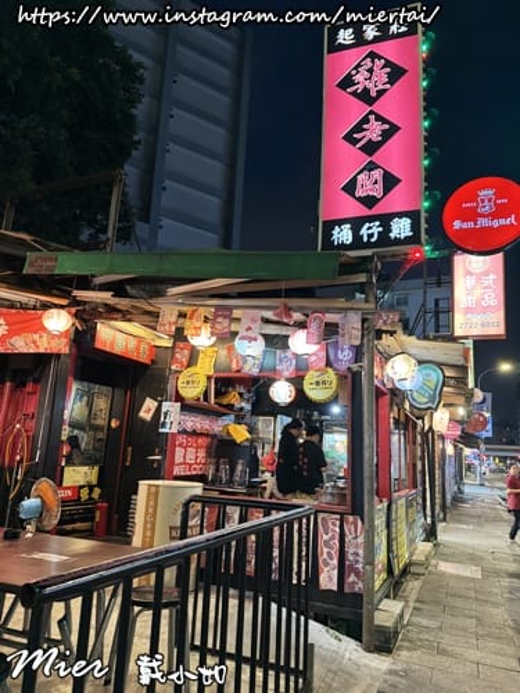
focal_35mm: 24
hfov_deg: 56.8
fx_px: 481
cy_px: 346
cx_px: 260
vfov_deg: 71.6
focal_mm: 6.76
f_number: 1.78
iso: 640
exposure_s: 1/60
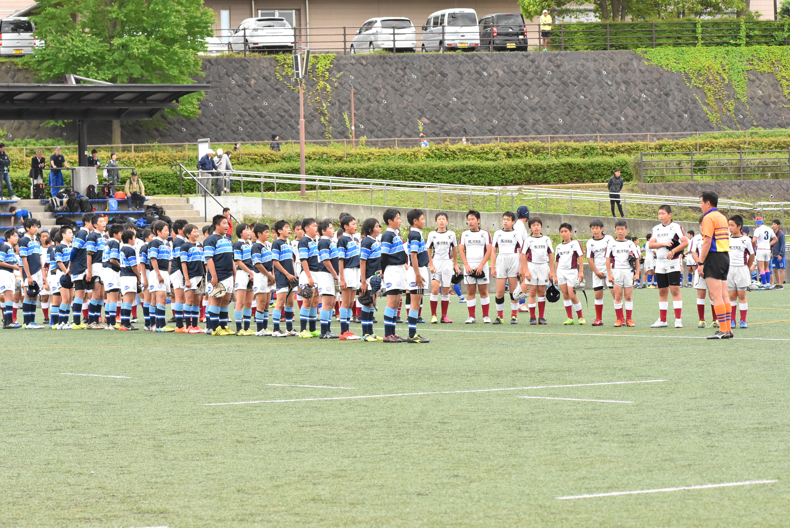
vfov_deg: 9.2
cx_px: 395
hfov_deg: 13.7
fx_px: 3294
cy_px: 264
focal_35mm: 150
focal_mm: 100
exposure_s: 1/800
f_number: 8
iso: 2500
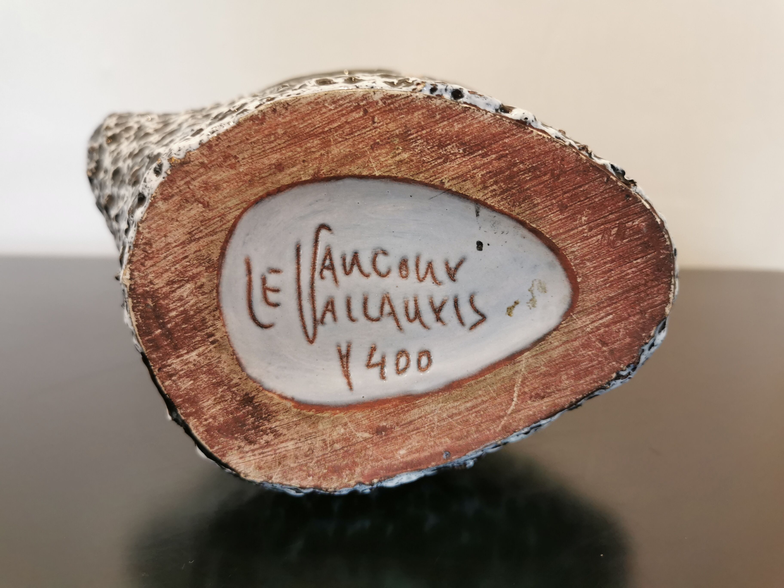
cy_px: 294
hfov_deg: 65.3
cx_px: 392
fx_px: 612
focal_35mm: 27
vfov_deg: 51.4
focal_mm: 5.58
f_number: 1.8
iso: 160
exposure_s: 1/50
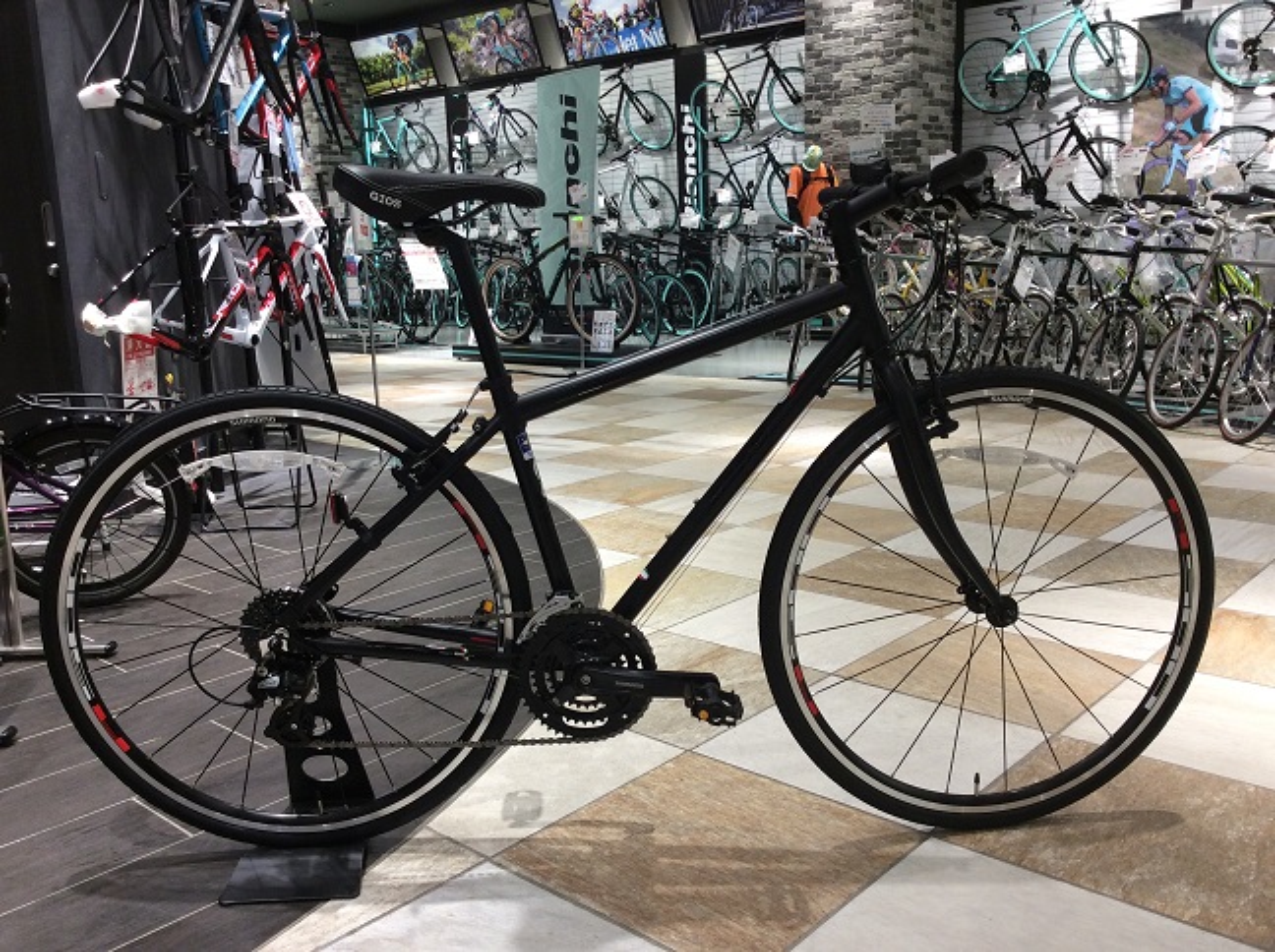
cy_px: 476
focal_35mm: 32
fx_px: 1177
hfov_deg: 56.9
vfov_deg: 44.1
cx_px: 638
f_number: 2.4
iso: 40
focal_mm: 3.3
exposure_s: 1/24
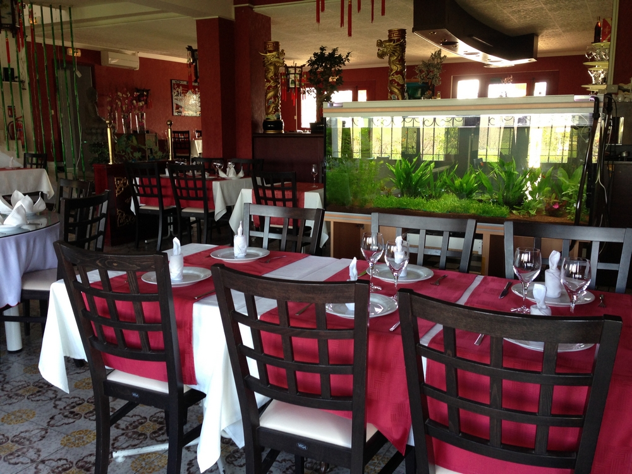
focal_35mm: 33
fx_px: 602
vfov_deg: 42.9
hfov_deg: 55.4
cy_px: 237
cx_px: 316
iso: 80
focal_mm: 4.13
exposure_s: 1/20
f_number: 2.4
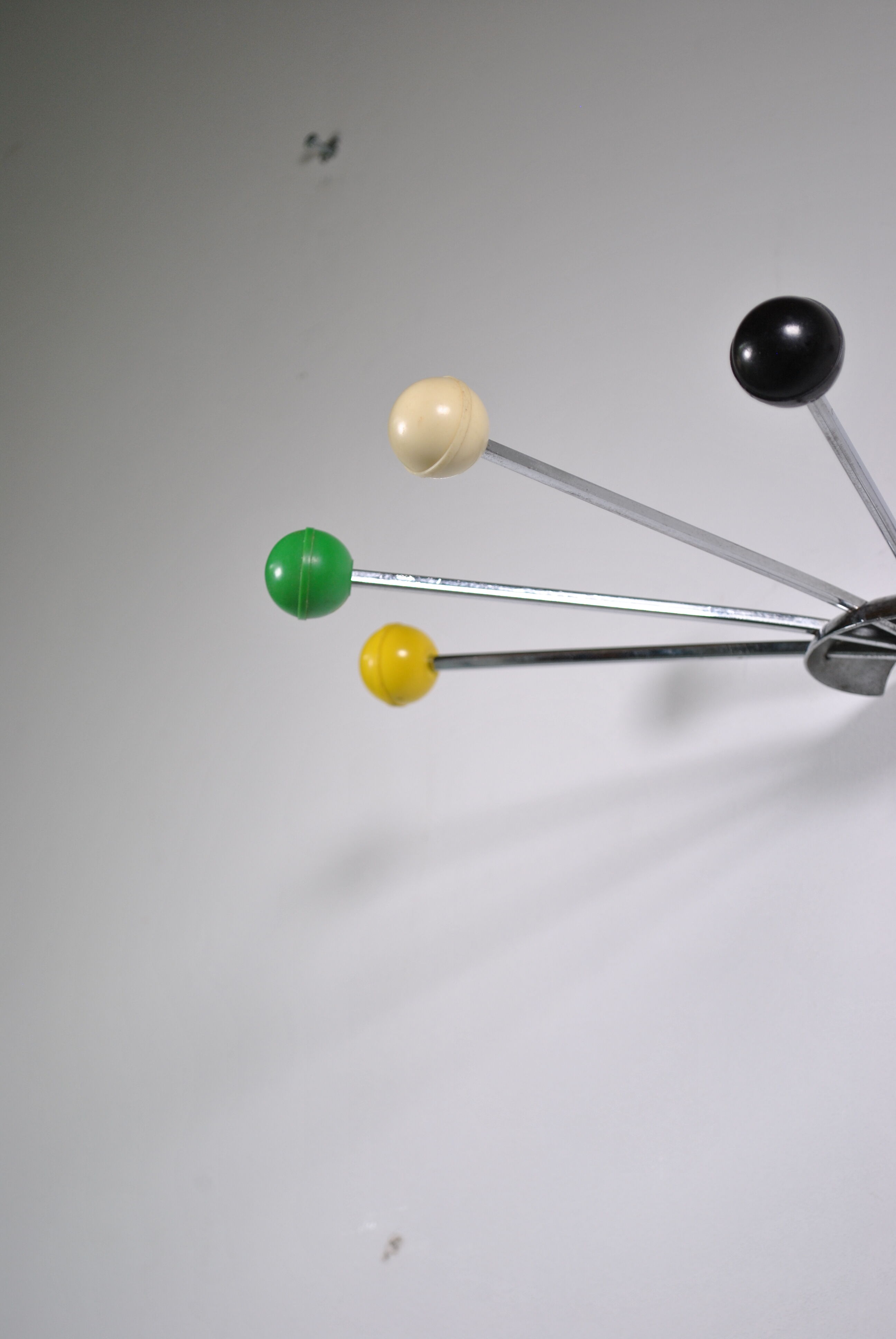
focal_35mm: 82
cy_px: 670
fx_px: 3071
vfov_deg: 24.6
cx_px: 448
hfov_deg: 16.6
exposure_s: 1/100
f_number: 5.6
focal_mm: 55
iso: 200
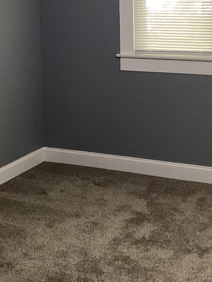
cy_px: 42
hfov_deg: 21.3
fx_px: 564
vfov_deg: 27.4
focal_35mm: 69
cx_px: 120
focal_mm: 3.3
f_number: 2.4
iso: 200
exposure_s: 1/60
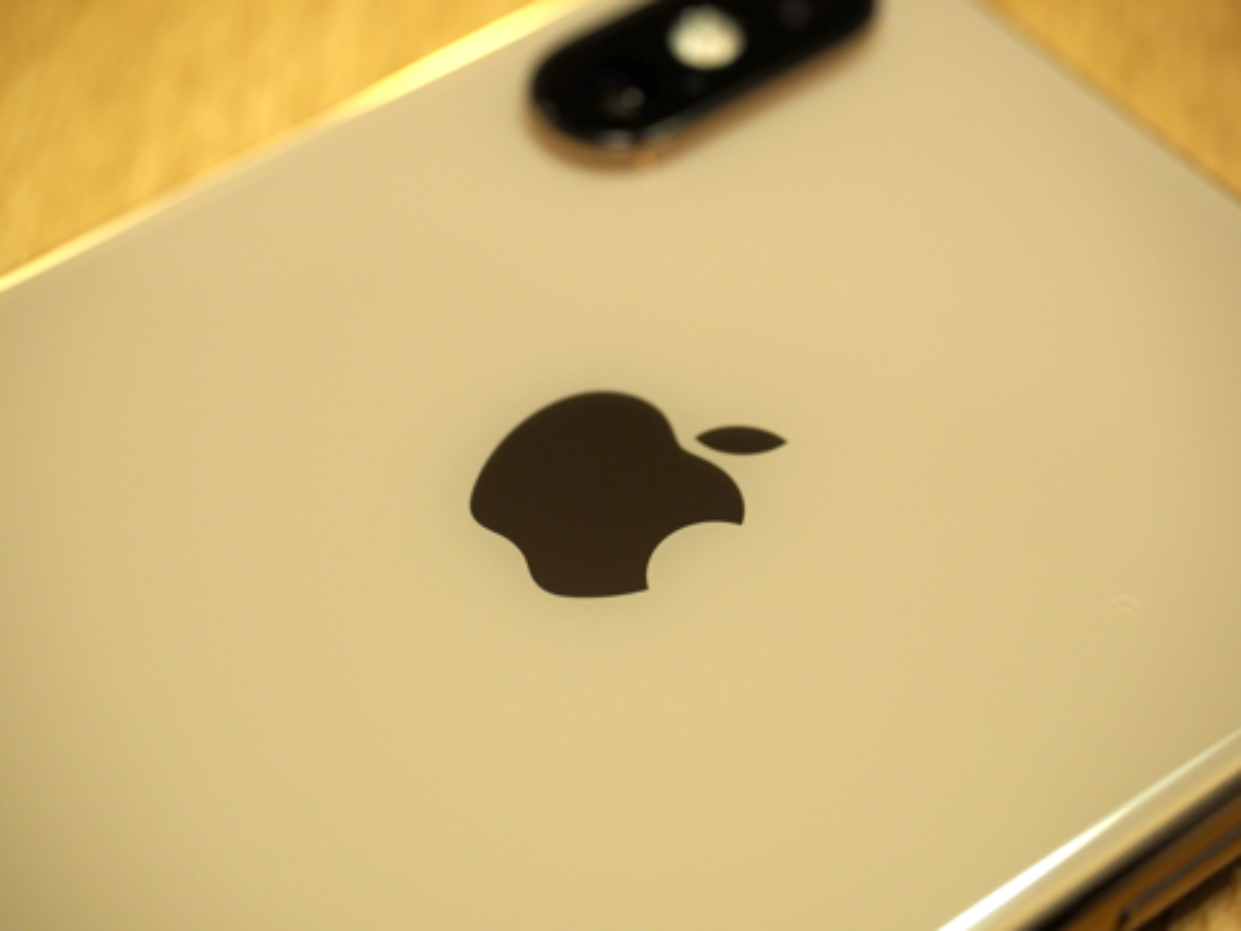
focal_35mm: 80
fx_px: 2868
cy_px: 466
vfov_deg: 18.4
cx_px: 620
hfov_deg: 24.4
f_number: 4
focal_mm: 40
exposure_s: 1/100
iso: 640
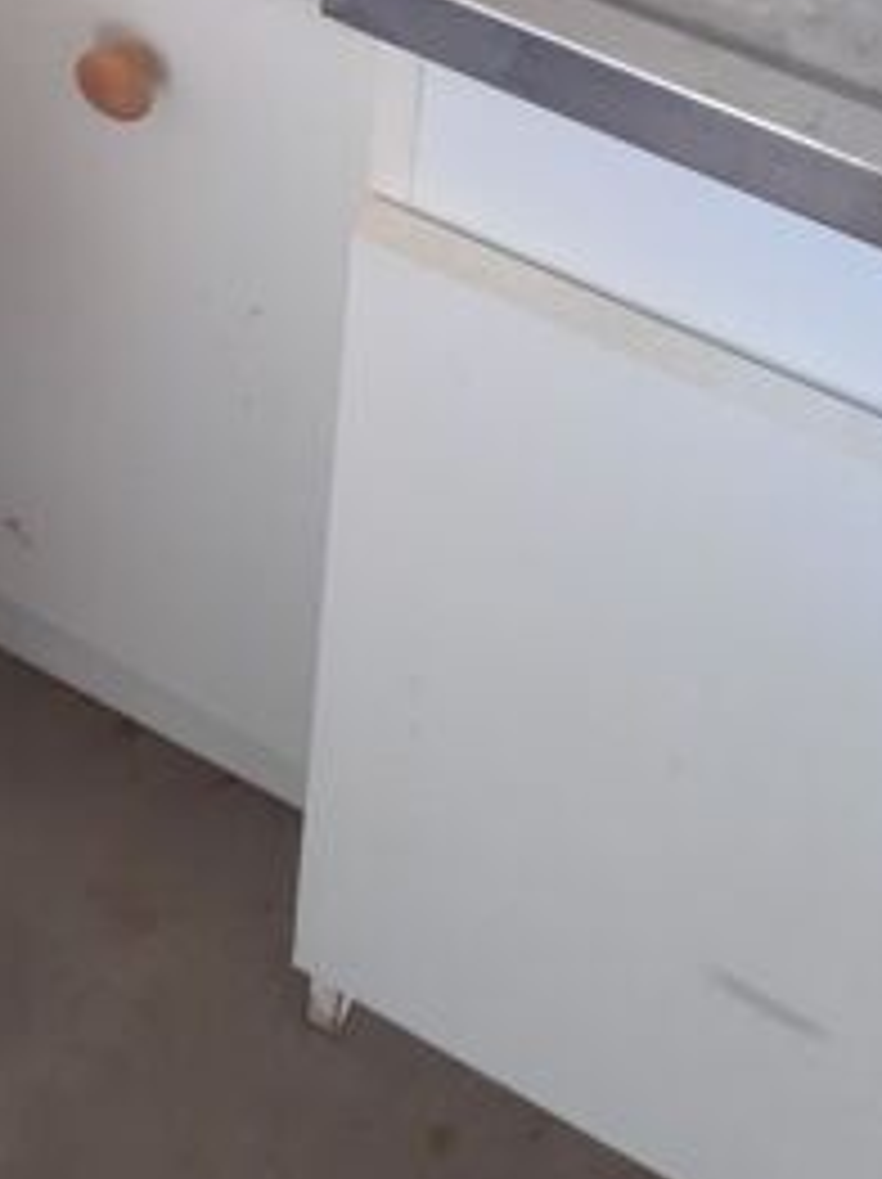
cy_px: -189
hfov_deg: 22.0
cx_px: 194
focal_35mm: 66
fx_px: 2246
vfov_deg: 26.5
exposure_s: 1/50
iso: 100
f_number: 1.9
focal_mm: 3.6
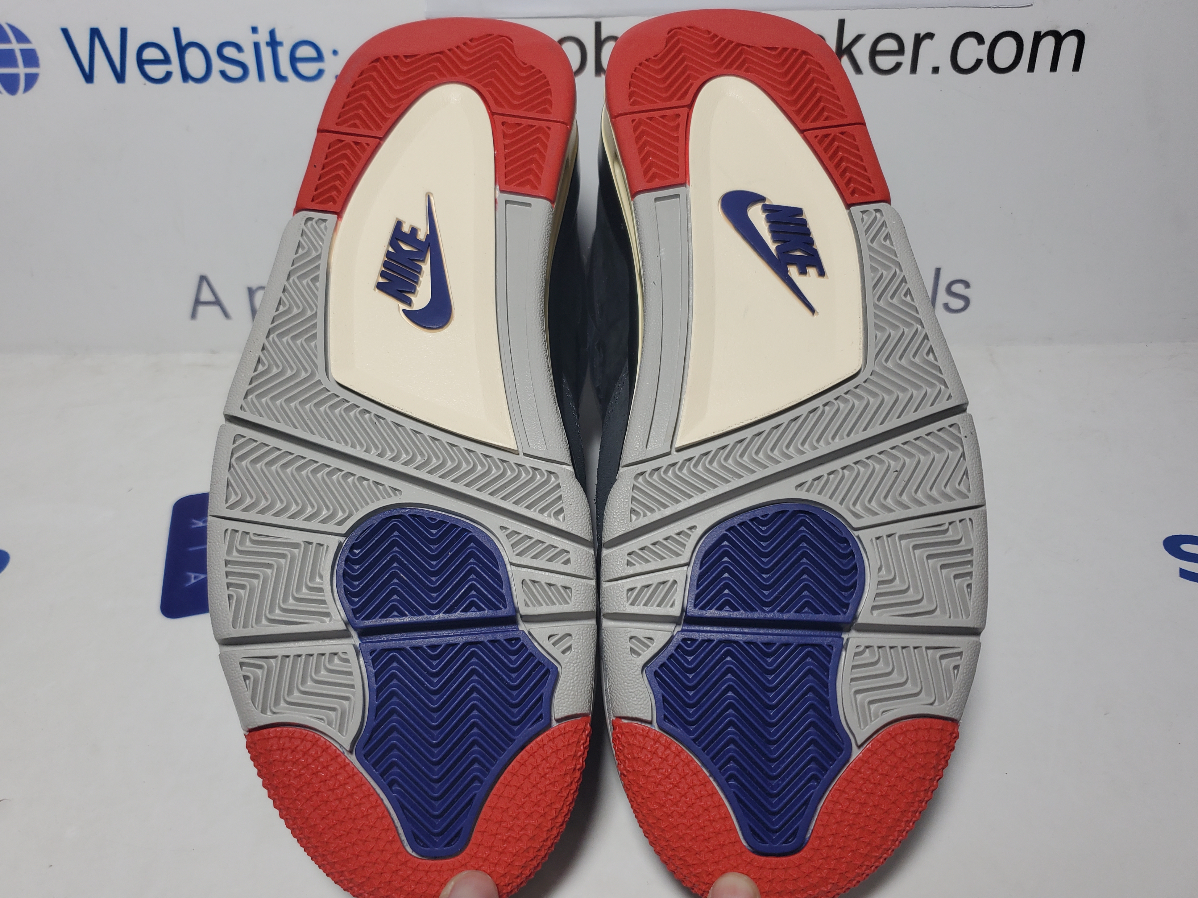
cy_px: 436
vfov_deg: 51.3
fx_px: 934
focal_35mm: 27
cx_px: 591
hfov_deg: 65.3
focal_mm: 4.3
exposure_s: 1/605
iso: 50
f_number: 1.5
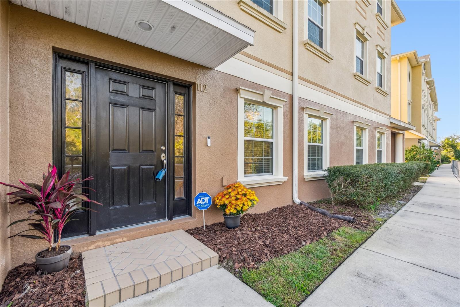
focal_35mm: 15
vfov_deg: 77.3
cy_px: 154
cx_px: 230
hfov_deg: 100.4
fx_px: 192
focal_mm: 10
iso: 100
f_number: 7.1
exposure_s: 1/6
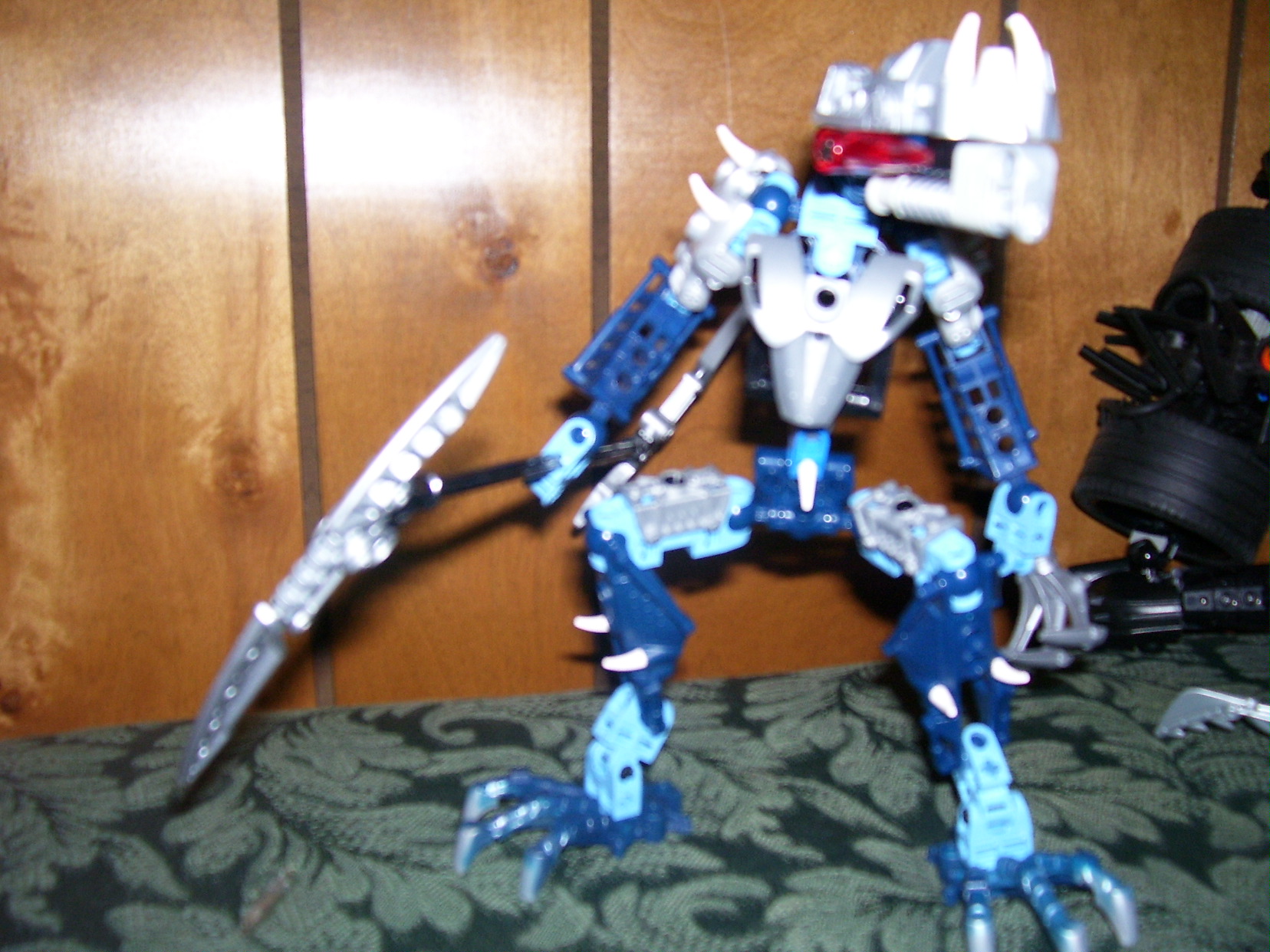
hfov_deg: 54.0
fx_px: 1247
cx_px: 635
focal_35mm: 34
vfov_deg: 41.8
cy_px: 476
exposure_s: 1/60
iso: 125
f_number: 2.7
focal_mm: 5.6
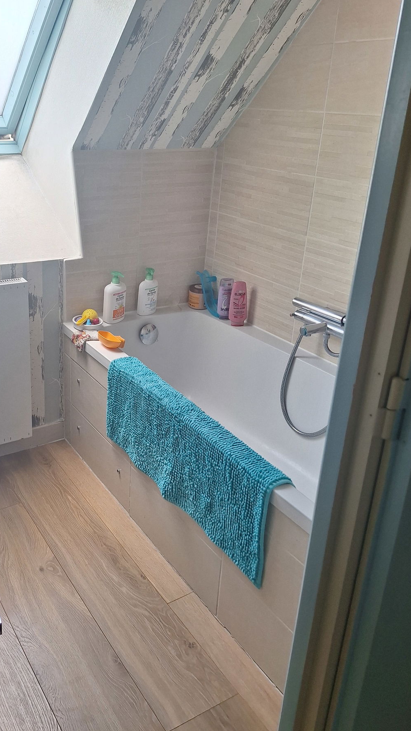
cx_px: 126
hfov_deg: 38.3
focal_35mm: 30
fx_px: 581
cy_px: 328
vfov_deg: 64.2
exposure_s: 1/112
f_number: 1.8
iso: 40
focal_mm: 5.54
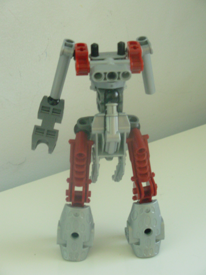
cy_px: 138
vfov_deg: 23.8
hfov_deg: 18.0
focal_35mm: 82
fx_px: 651
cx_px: 103
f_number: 3.7
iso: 159
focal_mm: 13.5
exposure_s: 1/4.5
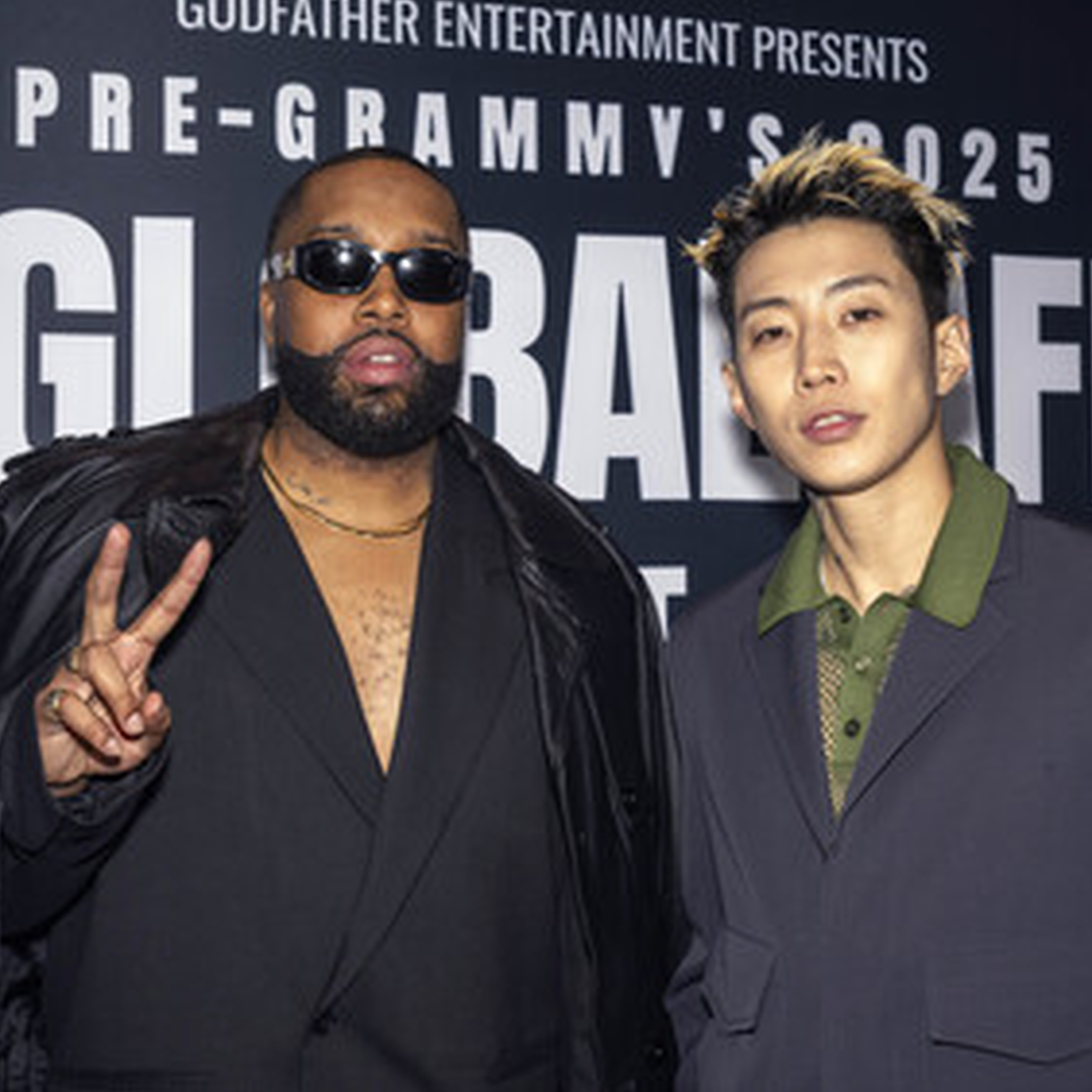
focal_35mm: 53
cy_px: 515
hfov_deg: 32.1
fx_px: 1892
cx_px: 672
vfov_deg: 32.2
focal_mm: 39
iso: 800
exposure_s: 1/200
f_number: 5.6
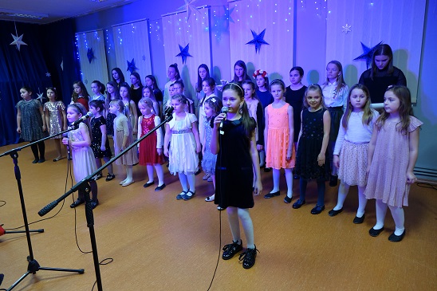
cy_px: 146
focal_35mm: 24
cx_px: 218
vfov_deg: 53.1
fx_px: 291
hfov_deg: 73.8
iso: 400
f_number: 2.8
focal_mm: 8.8
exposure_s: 1/30
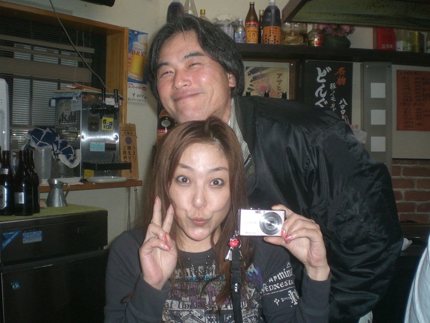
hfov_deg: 49.0
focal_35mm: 38
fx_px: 472
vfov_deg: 37.7
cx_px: 215
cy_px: 162
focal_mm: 6.3
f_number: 3.1
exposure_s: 1/60
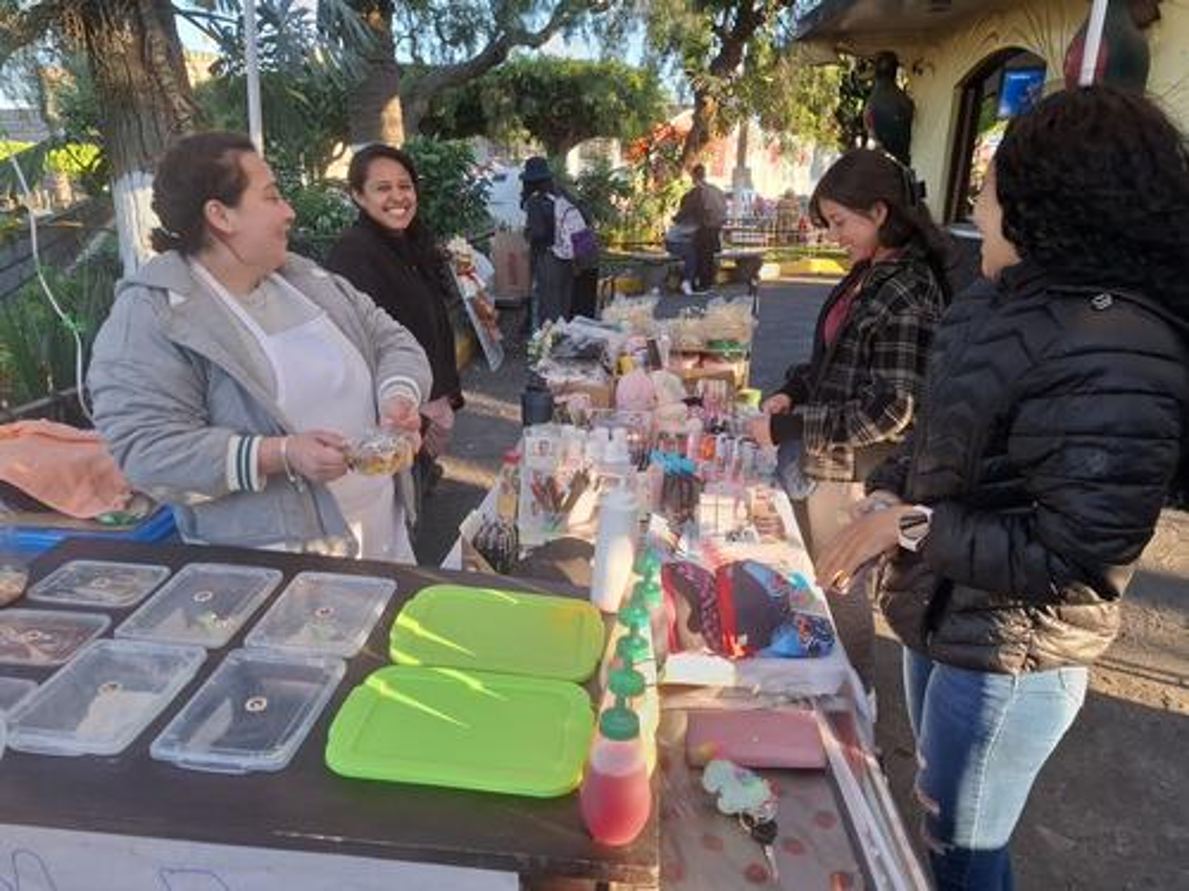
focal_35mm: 23
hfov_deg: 73.9
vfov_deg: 58.9
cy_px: 446
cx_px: 594
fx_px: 790
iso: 50
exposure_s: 1/120
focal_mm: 5.54
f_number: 1.8
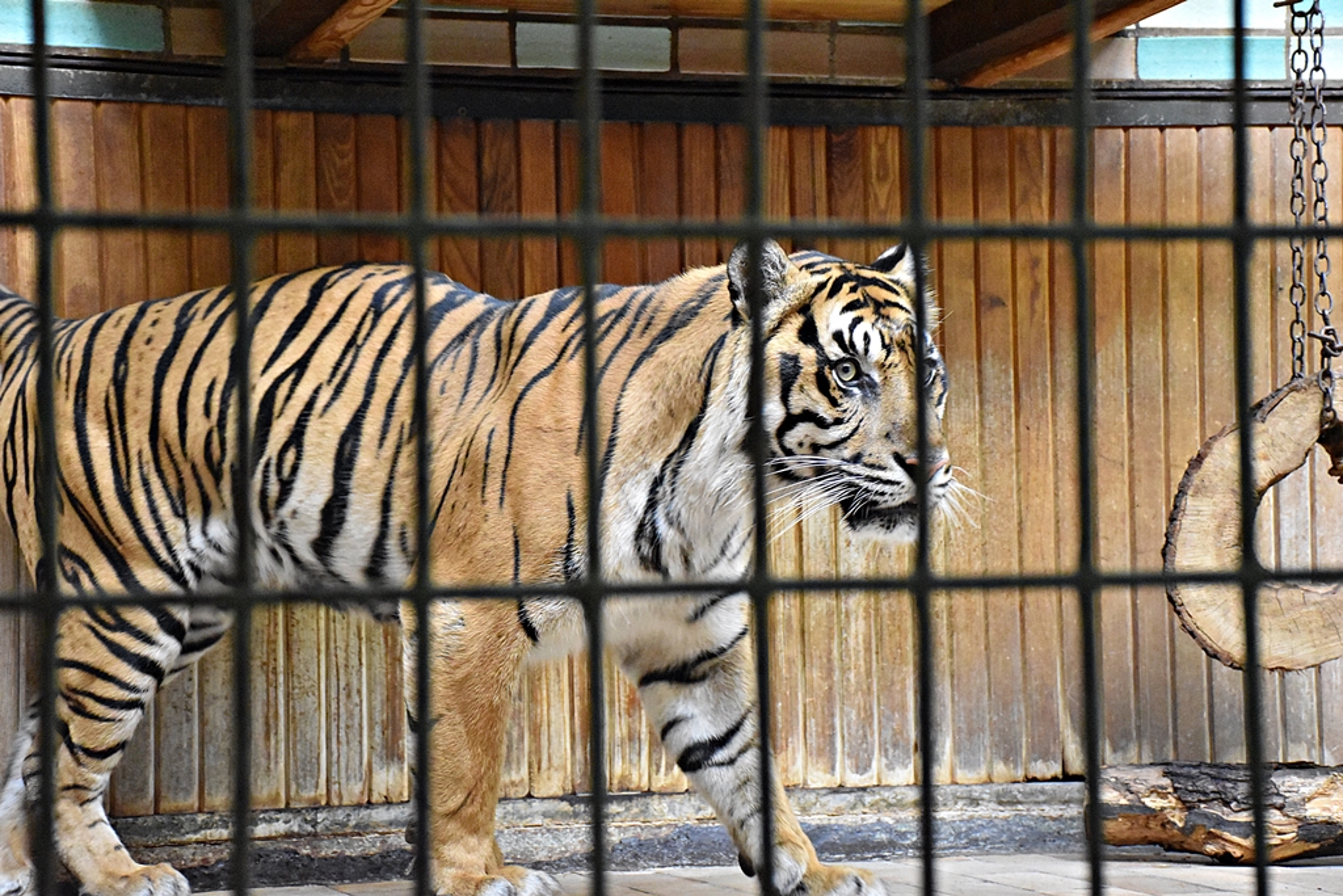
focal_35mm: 90
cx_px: 672
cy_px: 448
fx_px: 3358
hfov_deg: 22.6
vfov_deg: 15.2
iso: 7200
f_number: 5
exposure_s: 1/125
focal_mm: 60
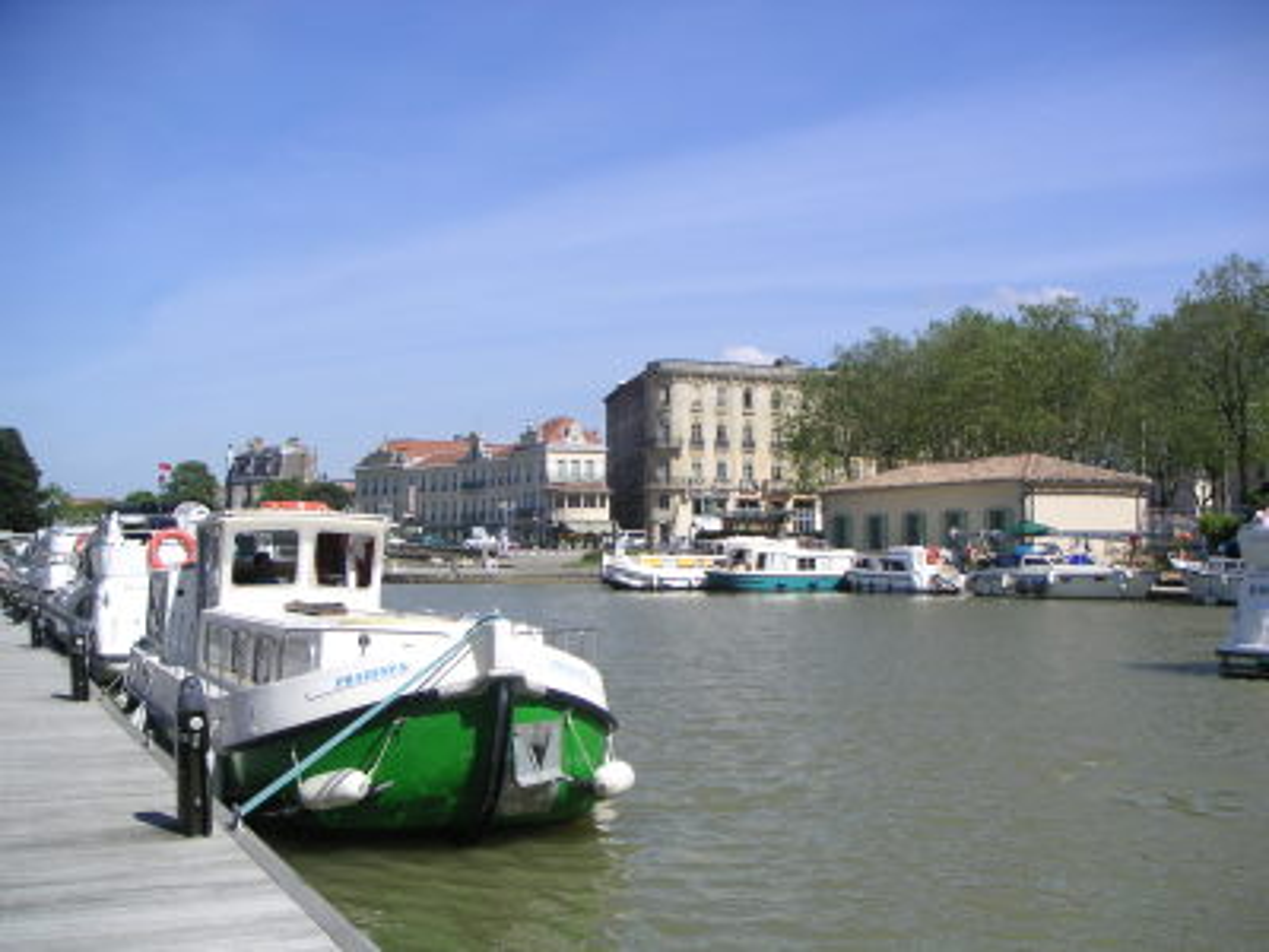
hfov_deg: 49.0
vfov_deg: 37.7
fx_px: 1393
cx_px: 634
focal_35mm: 38
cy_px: 476
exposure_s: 1/180
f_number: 6.7
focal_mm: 6
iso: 50
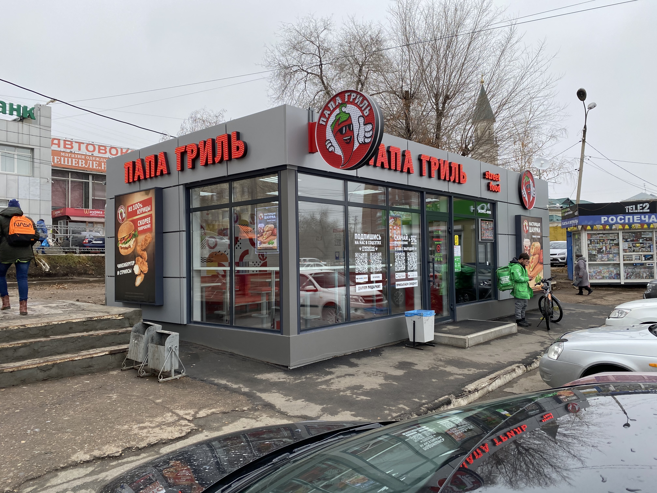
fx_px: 493
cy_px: 246
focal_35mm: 26
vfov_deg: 53.1
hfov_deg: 67.3
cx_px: 328
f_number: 1.8
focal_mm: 4.25
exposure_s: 1/600
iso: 32
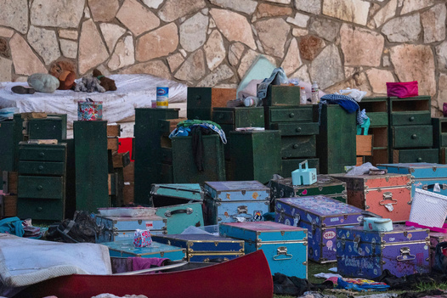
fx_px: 13549
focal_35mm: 1091
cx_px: 340
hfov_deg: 1.9
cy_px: 66
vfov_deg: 1.3
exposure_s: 1/250
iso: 2000
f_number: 4
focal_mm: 560
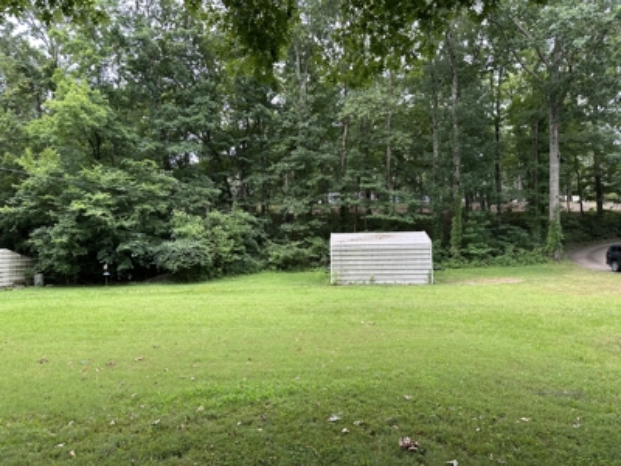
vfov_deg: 56.8
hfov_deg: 71.6
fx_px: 431
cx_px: 310
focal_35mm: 24
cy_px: 233
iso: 64
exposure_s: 1/121
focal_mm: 6.86
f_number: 1.78
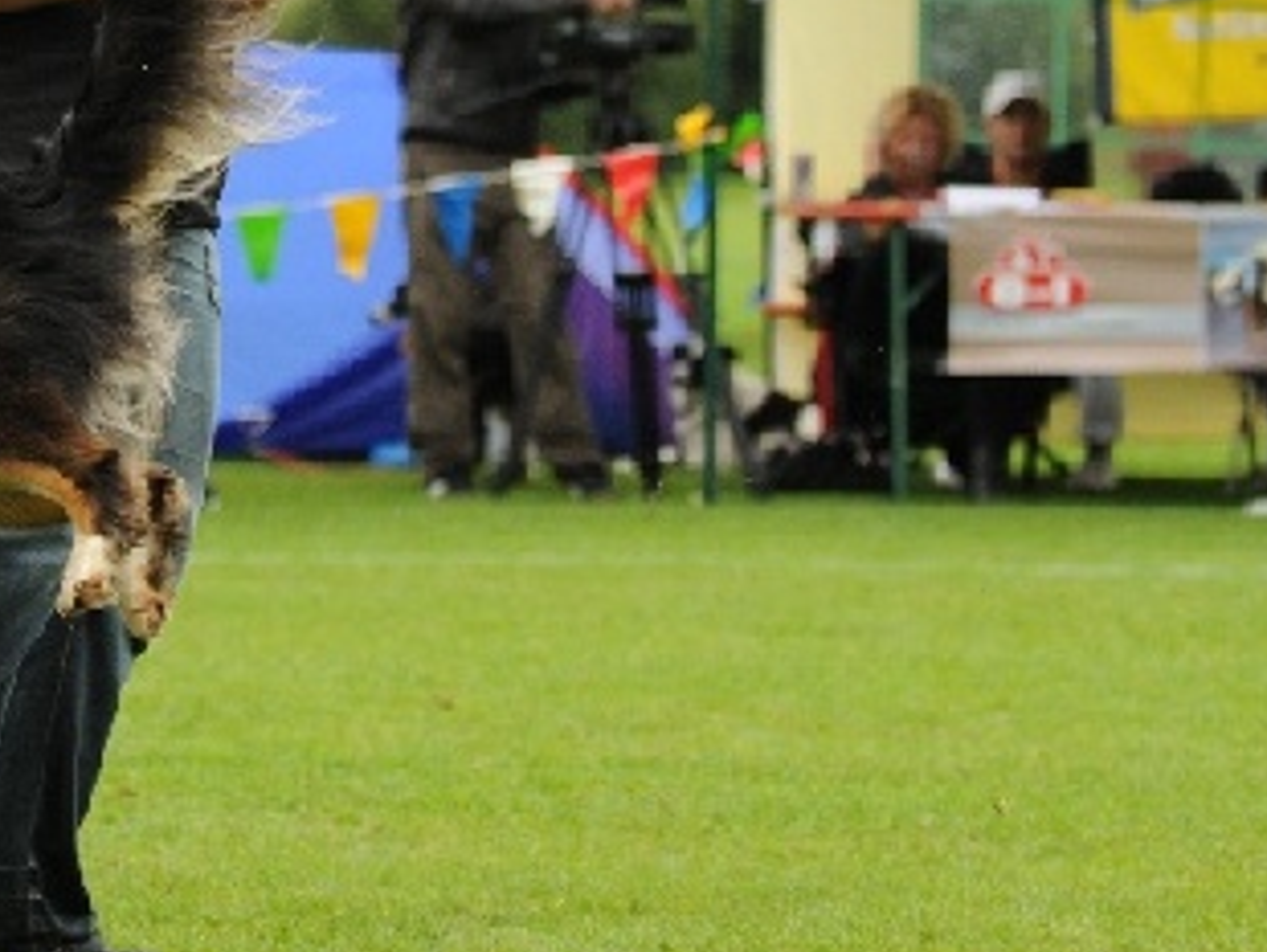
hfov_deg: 7.6
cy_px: 6
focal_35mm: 260
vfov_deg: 5.7
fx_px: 9524
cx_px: 131
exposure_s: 1/2500
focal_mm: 70
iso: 400
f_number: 2.8
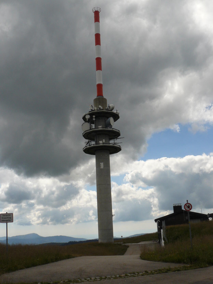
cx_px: 106
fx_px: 295
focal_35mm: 36
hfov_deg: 39.7
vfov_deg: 51.4
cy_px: 142
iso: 100
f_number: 7.1
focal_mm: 6
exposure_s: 1/500
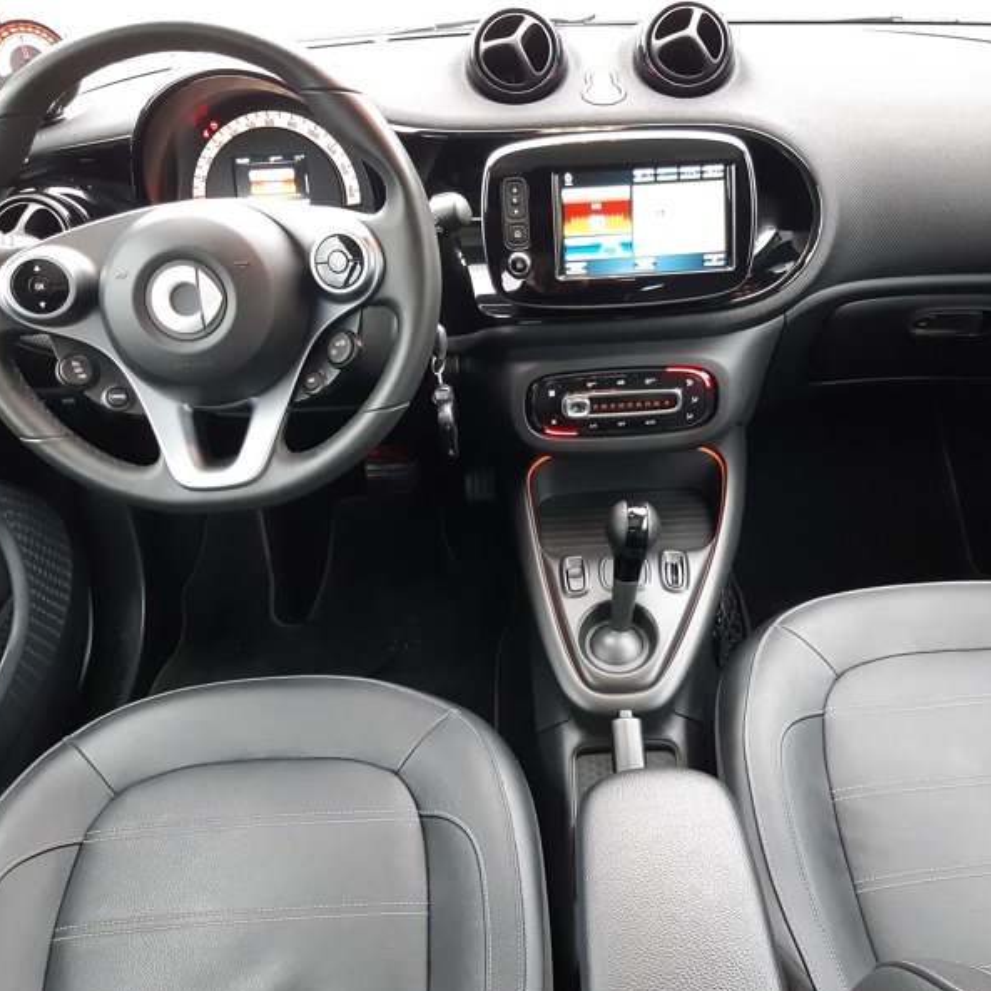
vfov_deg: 52.5
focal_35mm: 31
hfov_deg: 52.3
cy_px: 500
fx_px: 1004
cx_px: 568
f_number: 1.7
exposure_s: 1/50
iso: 250
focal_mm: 3.92
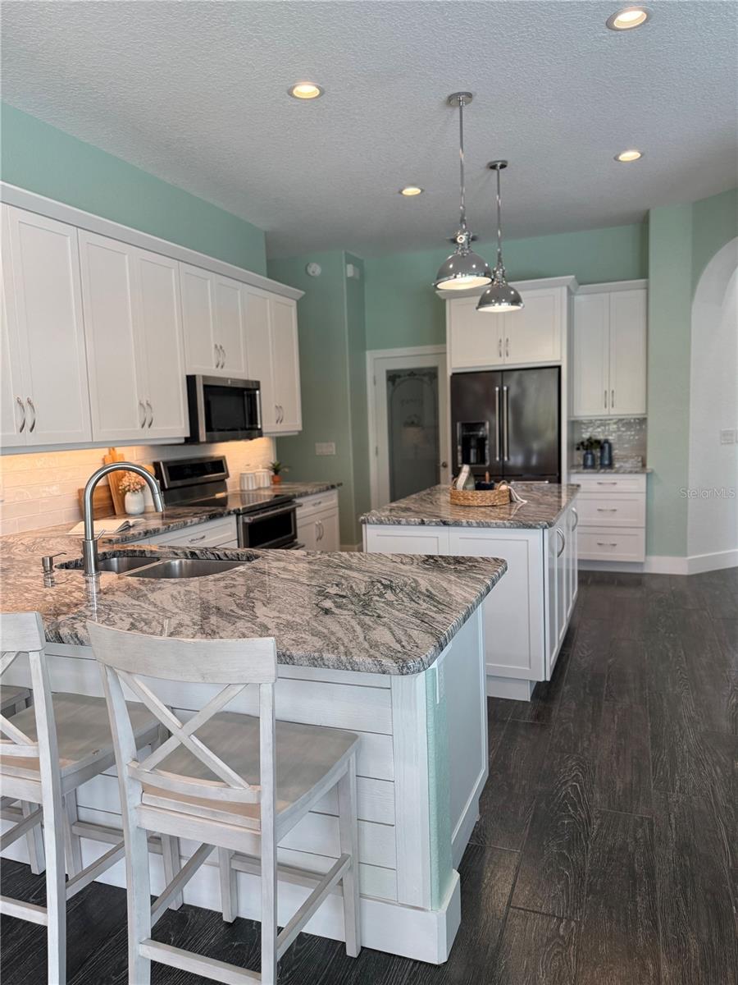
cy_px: 492
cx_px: 369
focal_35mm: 24
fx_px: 682
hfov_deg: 56.8
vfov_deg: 71.6
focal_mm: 6.76
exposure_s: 1/250
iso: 200
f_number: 1.78
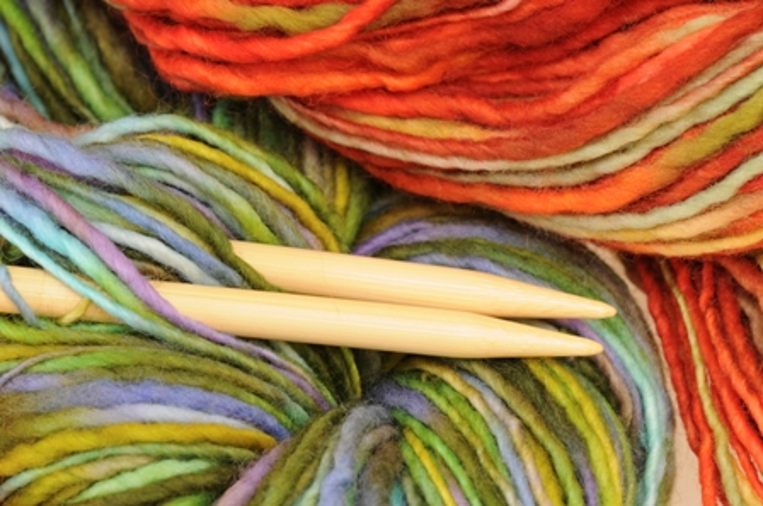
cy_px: 253
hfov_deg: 13.1
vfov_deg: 8.7
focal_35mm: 158
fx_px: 3332
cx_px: 382
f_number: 9
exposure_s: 1/250
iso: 200
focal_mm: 105
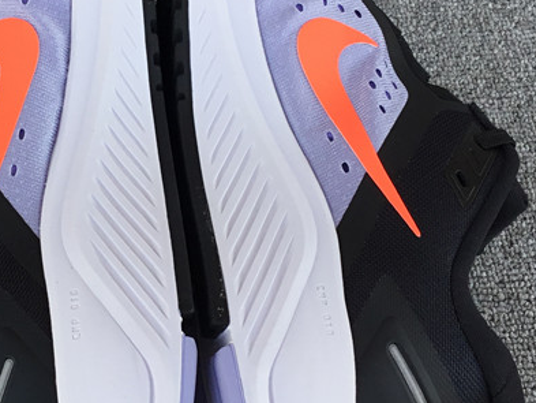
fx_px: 1100
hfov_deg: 27.0
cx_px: 127
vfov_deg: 20.7
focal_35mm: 71
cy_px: 147
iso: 25
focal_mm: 3.3
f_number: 2.4
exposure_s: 1/187
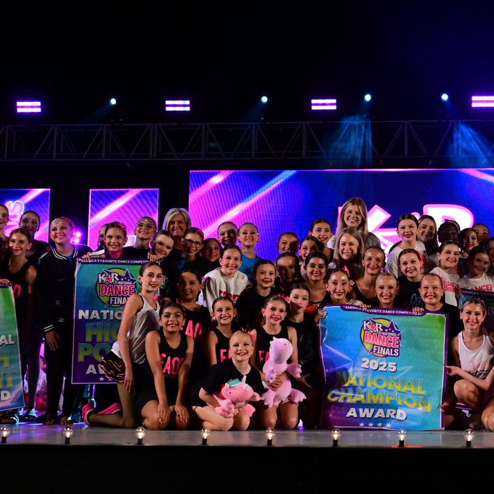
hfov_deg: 25.2
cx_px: 333
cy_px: 182
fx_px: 1098
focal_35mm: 68
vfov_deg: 25.3
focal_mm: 38
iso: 2500
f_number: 4
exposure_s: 1/800
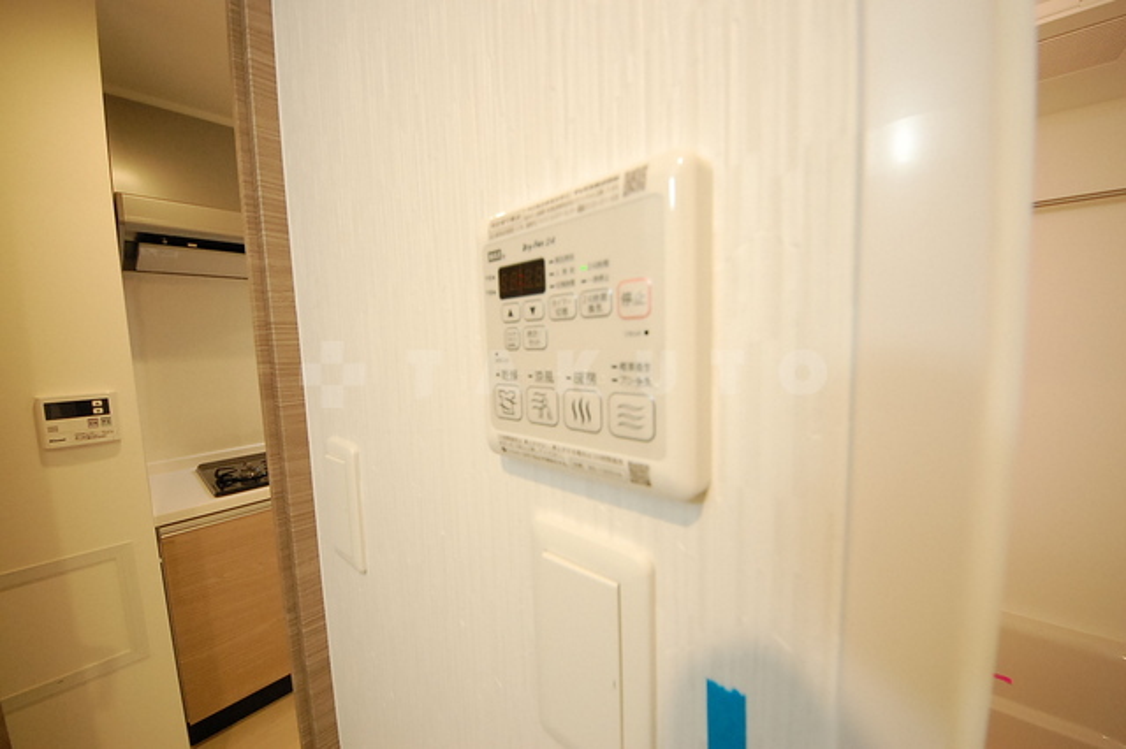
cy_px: 374
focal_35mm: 12
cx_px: 563
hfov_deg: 112.6
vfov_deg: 89.9
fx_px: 375
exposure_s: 1/50
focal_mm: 8
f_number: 4.5
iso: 1600
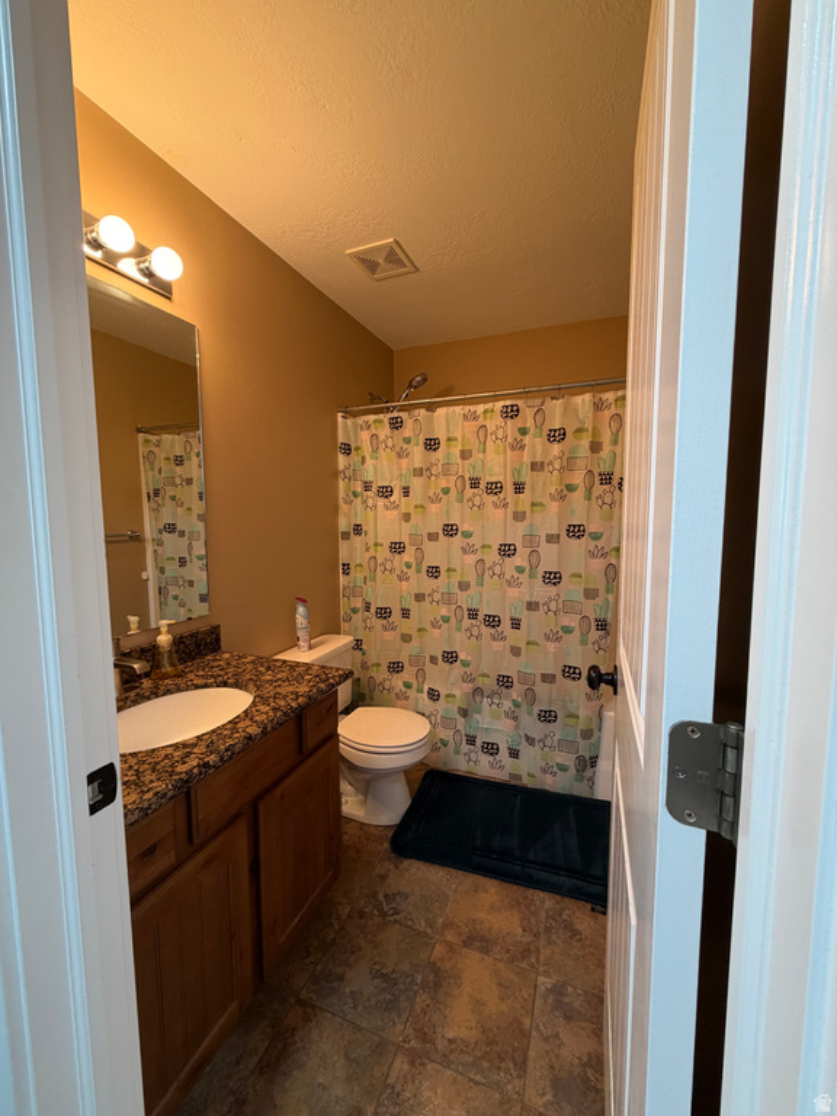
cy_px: 558
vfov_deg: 102.1
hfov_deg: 85.7
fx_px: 451
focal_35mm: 14
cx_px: 418
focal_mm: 2.22
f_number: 2.2
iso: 200
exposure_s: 1/60
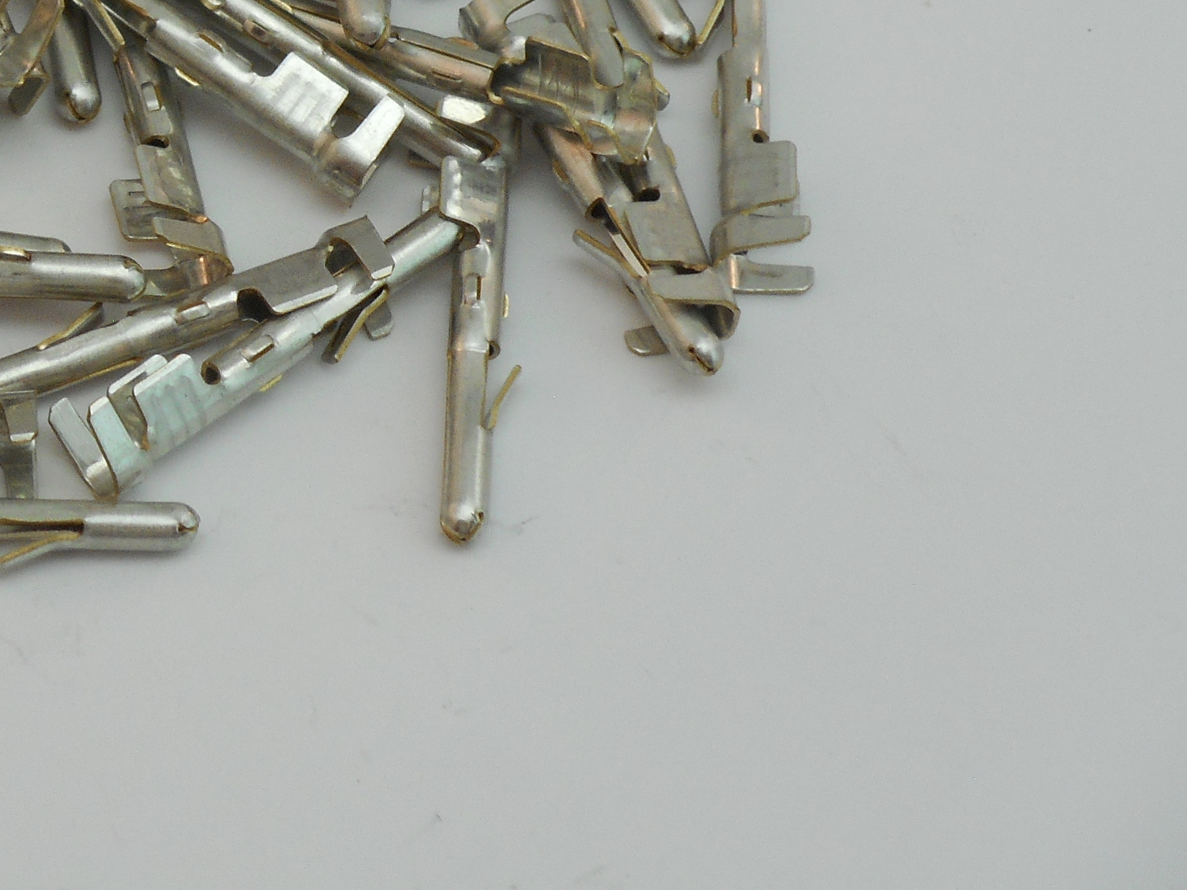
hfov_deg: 8.3
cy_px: -134
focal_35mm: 238
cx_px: -93
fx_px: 8161
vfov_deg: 6.2
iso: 140
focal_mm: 18.2
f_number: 5.8
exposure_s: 1/60
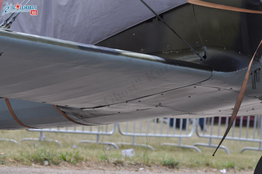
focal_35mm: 270
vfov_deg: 5.1
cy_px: 87
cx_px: 131
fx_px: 1962
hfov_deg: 7.6
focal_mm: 180
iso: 200
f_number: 8
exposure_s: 1/250
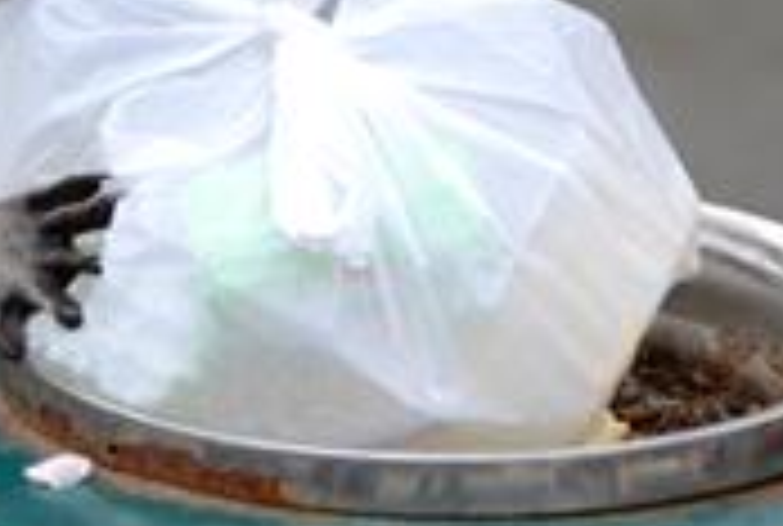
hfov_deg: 5.0
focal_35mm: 408
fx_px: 8903
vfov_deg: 3.4
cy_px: -146
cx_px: -18
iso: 200
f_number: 5.6
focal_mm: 105
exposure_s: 1/200
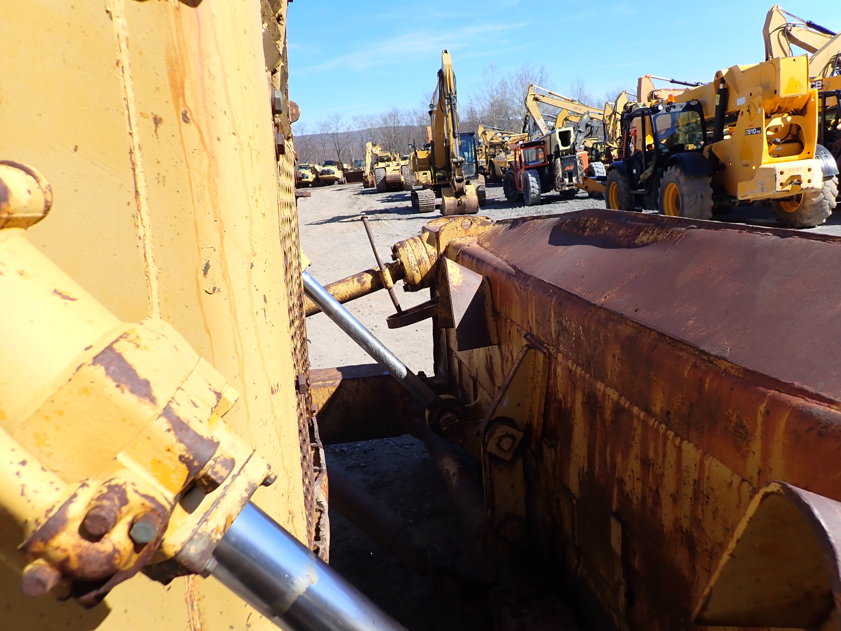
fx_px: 607
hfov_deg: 69.4
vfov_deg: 54.9
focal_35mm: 25
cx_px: 420
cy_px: 316
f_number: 2.8
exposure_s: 1/1000
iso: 100
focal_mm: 4.5
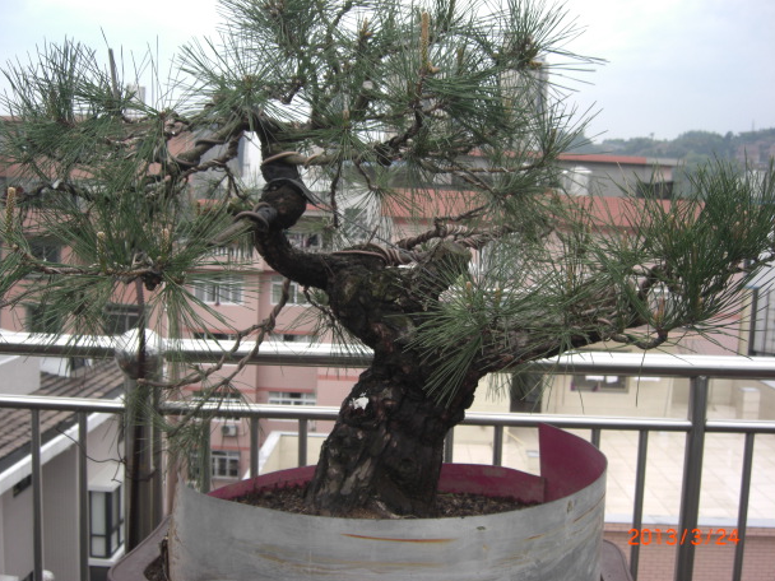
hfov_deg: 46.8
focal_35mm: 40
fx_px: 896
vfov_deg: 36.0
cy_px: 294
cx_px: 381
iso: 80
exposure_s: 1/400
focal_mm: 7.9
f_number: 2.8
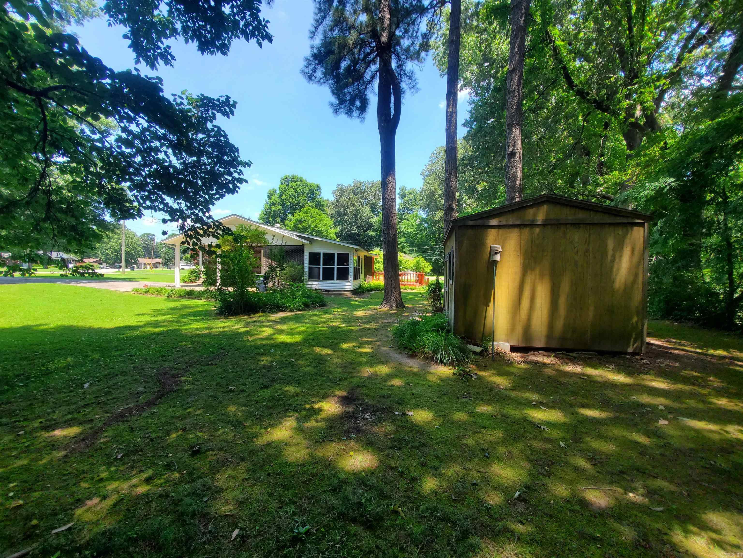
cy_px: 279
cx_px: 372
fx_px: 279
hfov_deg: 106.2
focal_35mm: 13
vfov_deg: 89.9
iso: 50
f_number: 2.2
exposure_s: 1/312
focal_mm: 1.8
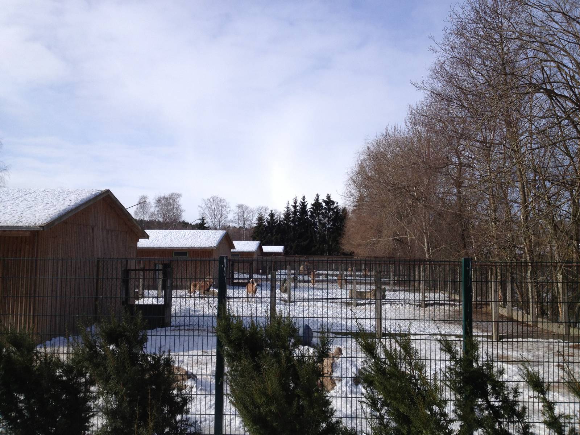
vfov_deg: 40.7
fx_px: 586
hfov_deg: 52.6
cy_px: 218
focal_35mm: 35
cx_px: 290
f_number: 2.4
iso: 50
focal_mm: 4.28
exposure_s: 1/1842
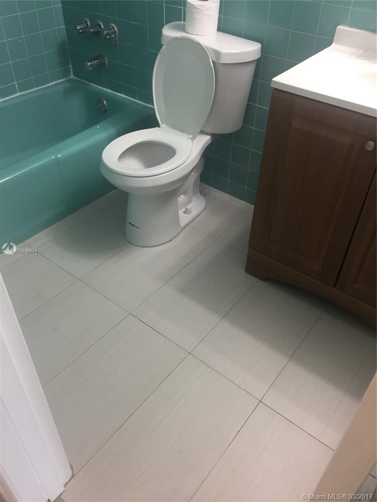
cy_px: 251
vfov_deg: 61.7
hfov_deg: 48.2
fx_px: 421
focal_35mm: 29
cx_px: 188
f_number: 2.2
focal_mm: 4.15
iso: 80
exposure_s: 1/30
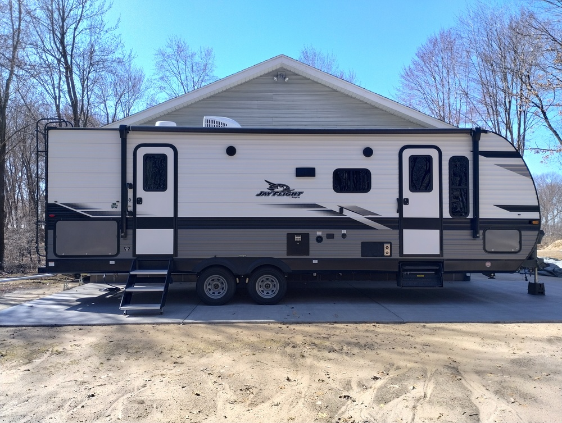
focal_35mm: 28
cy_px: 212
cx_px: 281
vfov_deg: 49.9
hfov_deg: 63.4
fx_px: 455
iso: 100
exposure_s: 1/288
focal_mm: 4.27
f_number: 1.8
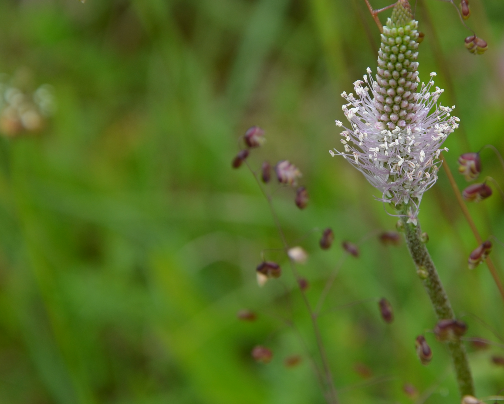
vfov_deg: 6.1
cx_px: 379
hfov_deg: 7.7
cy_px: 182
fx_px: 3756
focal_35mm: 252
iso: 140
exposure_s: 1/250
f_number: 8
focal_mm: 105
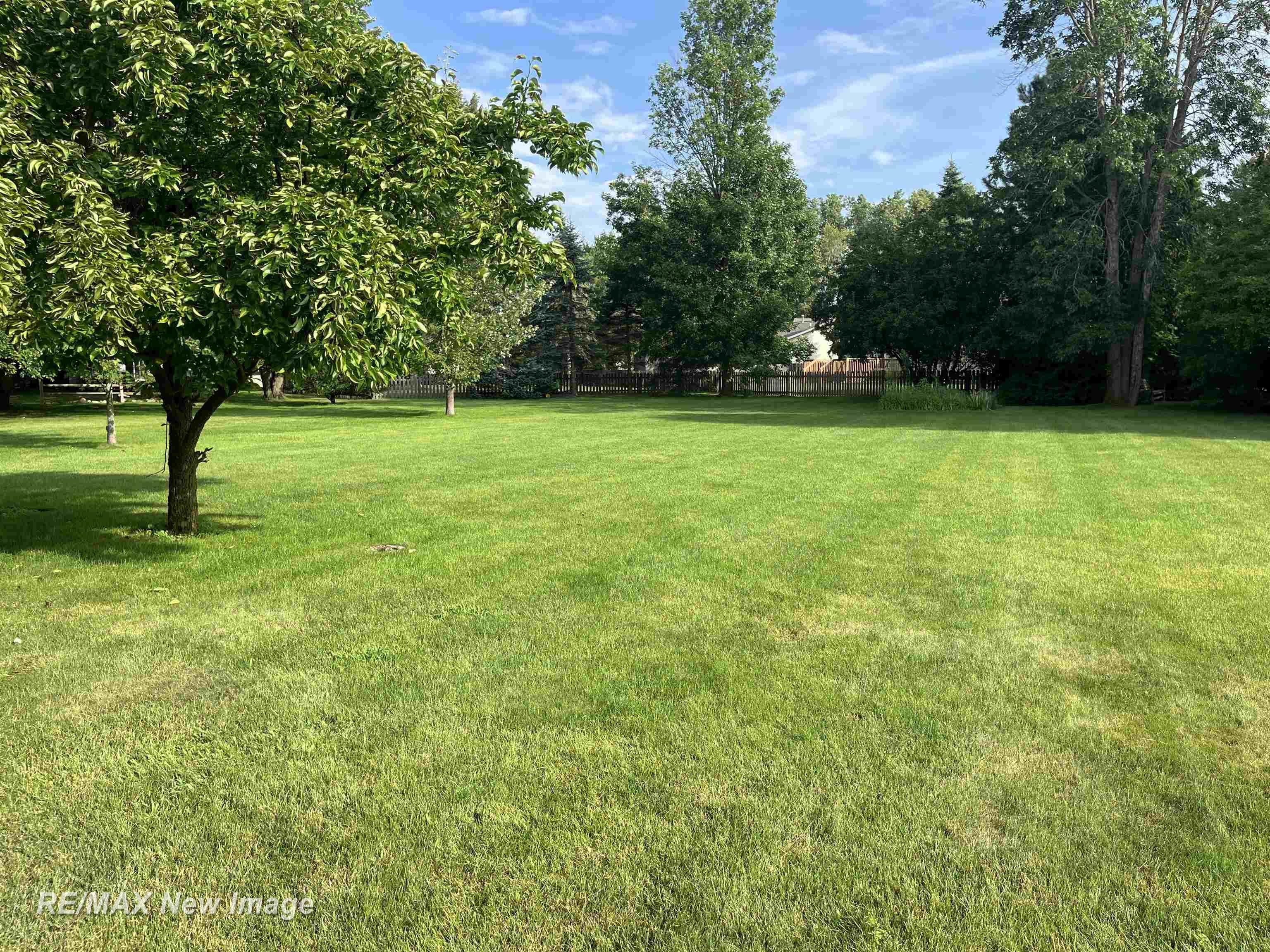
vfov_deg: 53.1
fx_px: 954
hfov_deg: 67.3
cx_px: 635
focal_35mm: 26
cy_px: 476
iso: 50
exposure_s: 1/1294
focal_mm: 5.1
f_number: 1.6
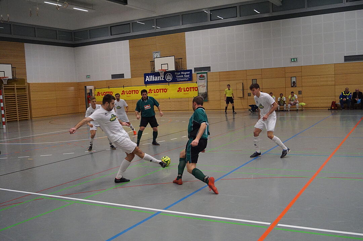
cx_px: 182
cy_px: 120
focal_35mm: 36
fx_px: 363
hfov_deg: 53.2
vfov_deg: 36.8
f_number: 4
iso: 3200
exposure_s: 1/400
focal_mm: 24
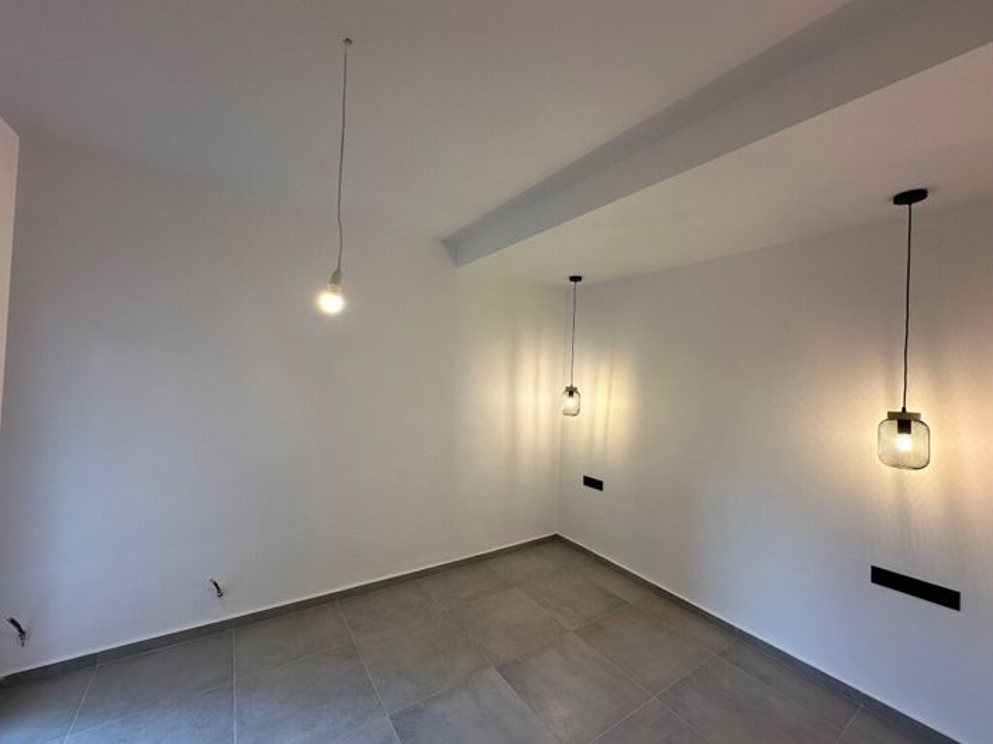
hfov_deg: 102.1
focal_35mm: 14
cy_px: 372
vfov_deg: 85.6
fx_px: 401
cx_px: 496
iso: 80
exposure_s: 1/100
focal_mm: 2.22
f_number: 2.2
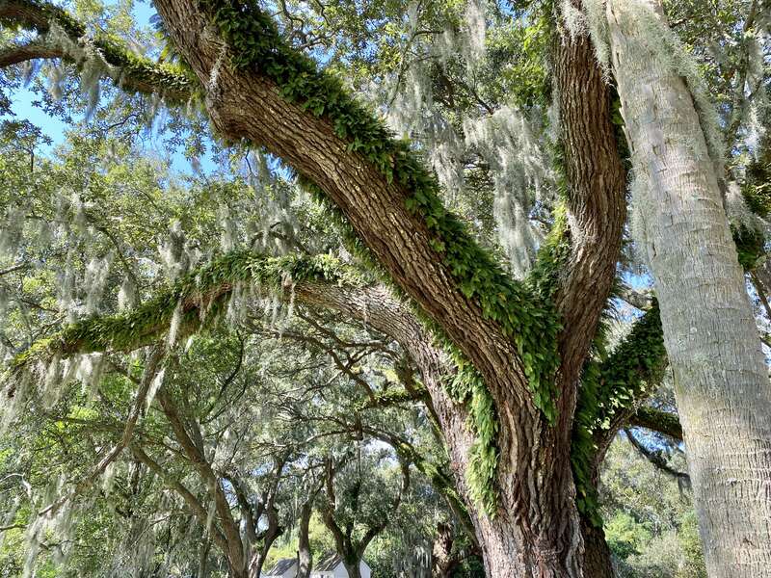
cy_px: 289
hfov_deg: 67.3
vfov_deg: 53.1
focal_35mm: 26
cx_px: 386
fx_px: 579
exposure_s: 1/195
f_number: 1.8
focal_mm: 4.25
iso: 32
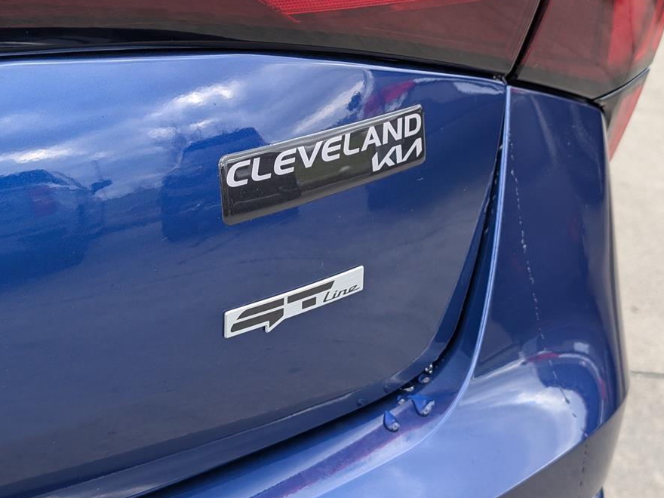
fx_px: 1093
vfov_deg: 25.6
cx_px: 312
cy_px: 211
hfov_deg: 33.8
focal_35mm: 57
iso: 97
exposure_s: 1/476
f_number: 1.68
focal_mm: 6.9
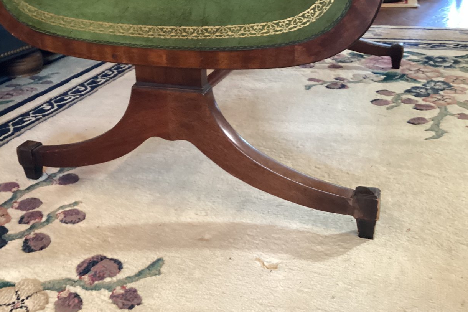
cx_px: 184
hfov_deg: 48.1
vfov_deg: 33.1
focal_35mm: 40
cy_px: 103
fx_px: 520
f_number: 2.4
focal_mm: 3.3
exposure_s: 1/30
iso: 400
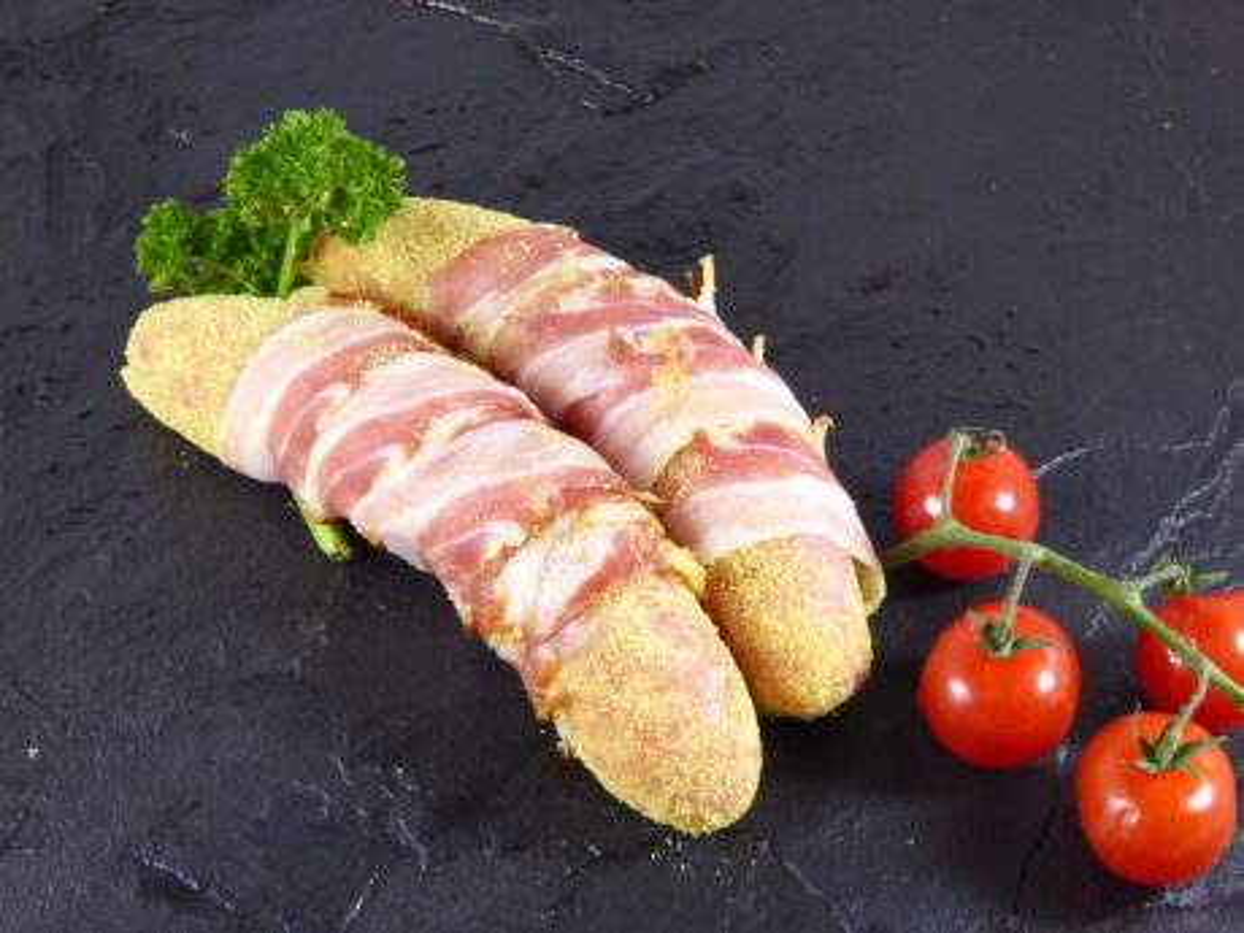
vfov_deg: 21.0
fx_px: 2516
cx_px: 622
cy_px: 466
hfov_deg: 27.8
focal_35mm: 70
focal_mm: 12.5
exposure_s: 1/20
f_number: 4.5
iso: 400
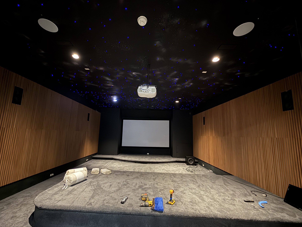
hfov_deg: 98.1
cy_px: 116
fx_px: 131
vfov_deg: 81.7
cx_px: 145
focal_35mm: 15
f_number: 2.2
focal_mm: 2.22
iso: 640
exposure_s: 1/9
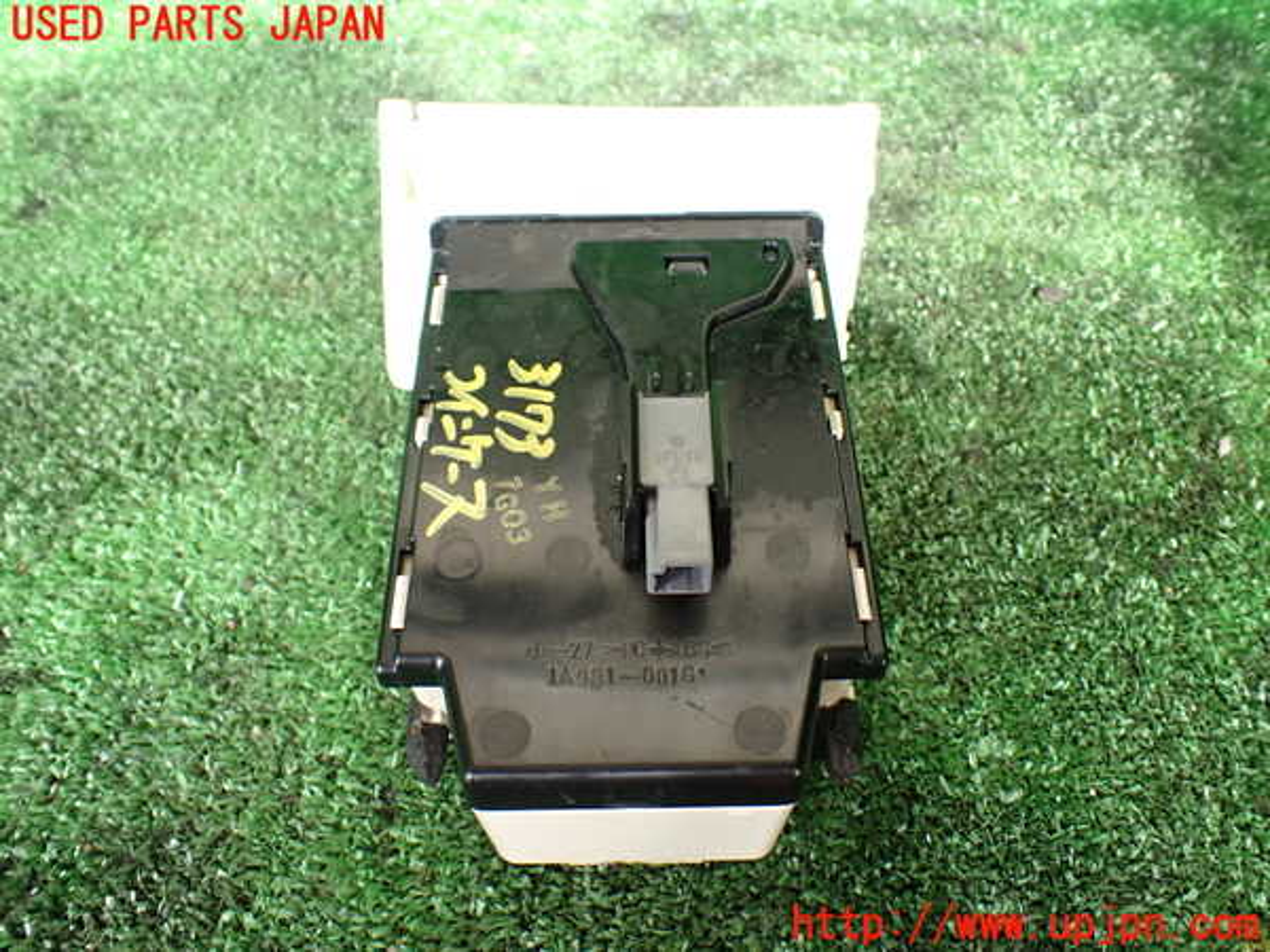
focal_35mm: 30
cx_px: 635
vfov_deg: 46.8
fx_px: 1101
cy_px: 476
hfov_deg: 60.0
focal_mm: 5.4
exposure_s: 1/125
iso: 500
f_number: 2.3
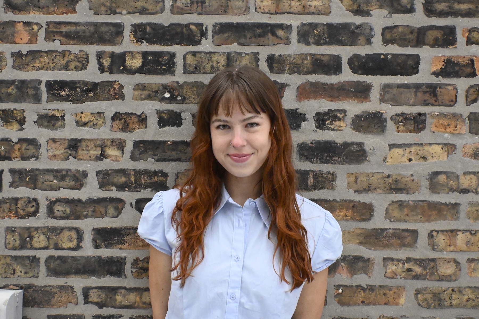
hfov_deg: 45.0
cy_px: 160
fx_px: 579
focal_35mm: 44
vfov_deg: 30.8
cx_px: 240
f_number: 9
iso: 12800
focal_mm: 29
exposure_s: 1/800
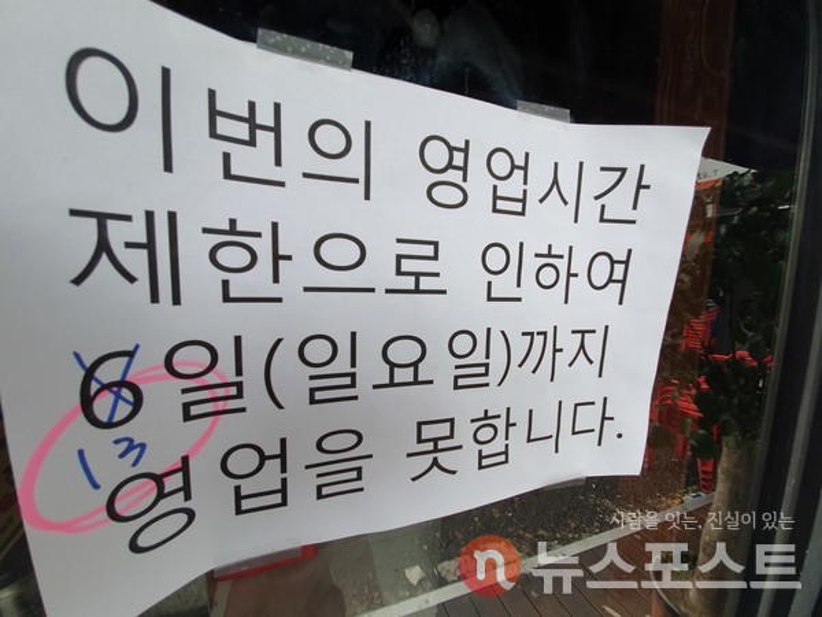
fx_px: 309
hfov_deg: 106.2
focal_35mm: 13
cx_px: 411
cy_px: 308
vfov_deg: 89.9
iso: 50
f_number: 2.2
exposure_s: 1/60
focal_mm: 1.8
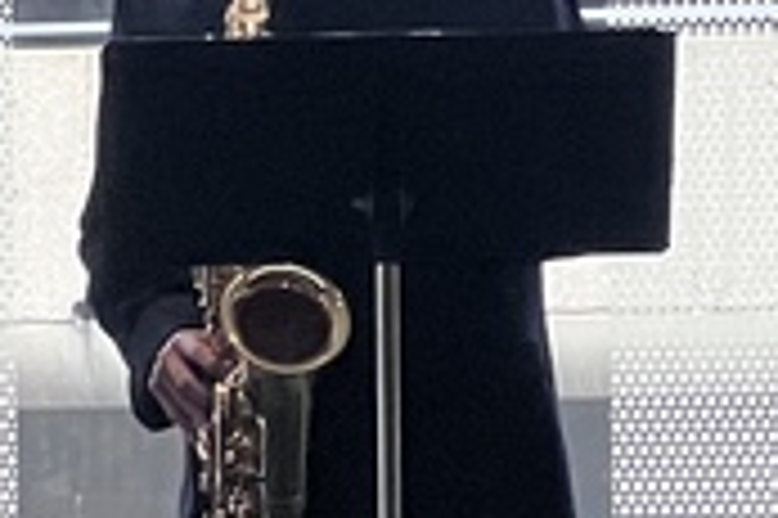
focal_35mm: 475
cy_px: 95
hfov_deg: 4.3
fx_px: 10255
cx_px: 1129
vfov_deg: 2.9
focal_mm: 9
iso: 100
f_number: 2.8
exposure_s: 1/99
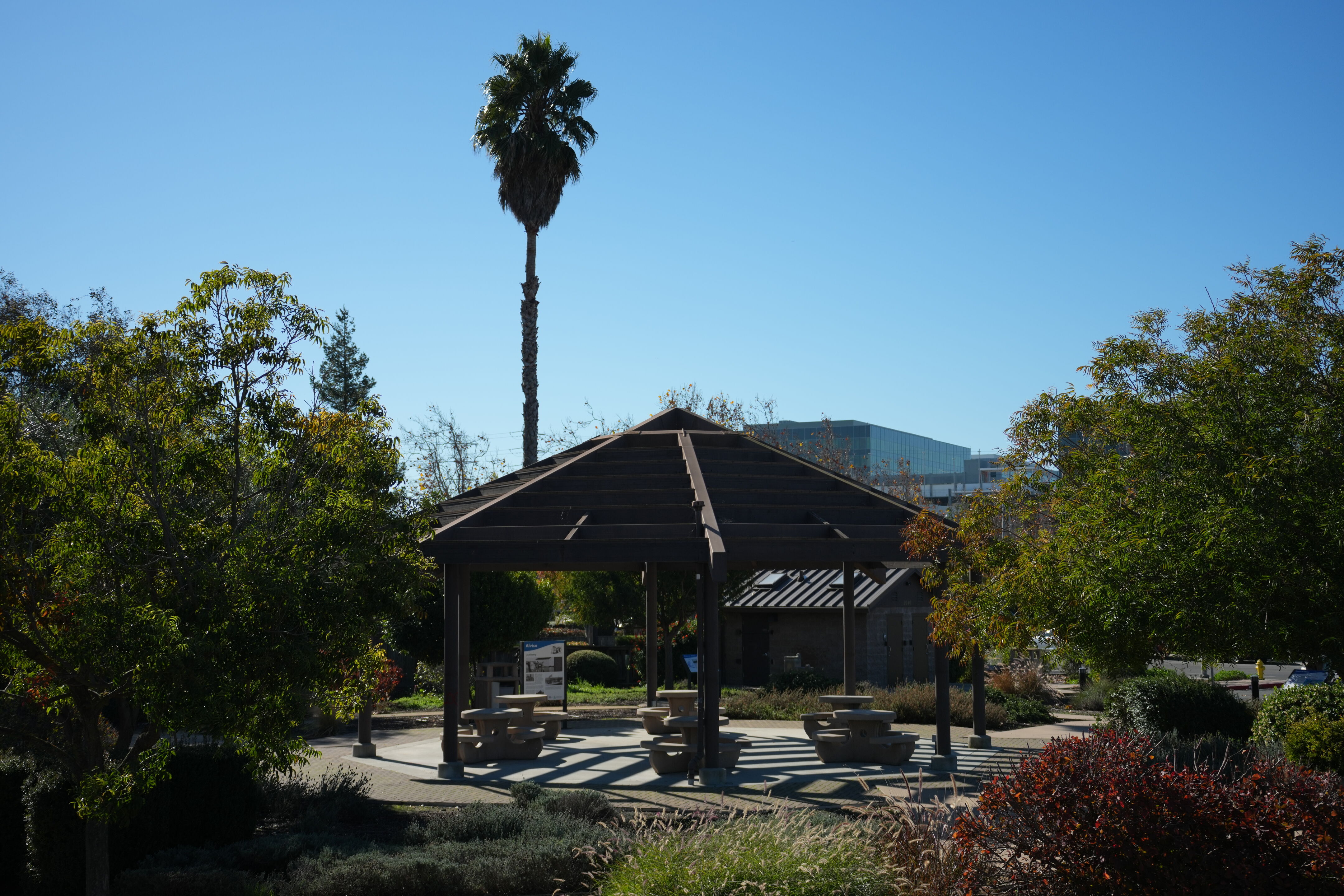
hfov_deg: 41.1
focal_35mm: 48
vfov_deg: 28.1
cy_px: 448
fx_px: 1792
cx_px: 672
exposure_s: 1/2000
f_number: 5
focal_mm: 48
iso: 250
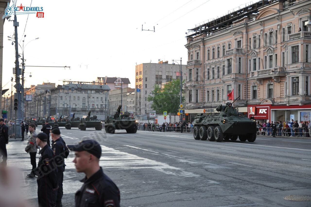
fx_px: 492
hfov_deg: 35.1
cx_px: 156
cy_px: 104
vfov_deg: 23.7
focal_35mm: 57
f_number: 2.8
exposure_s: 1/160
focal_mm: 38
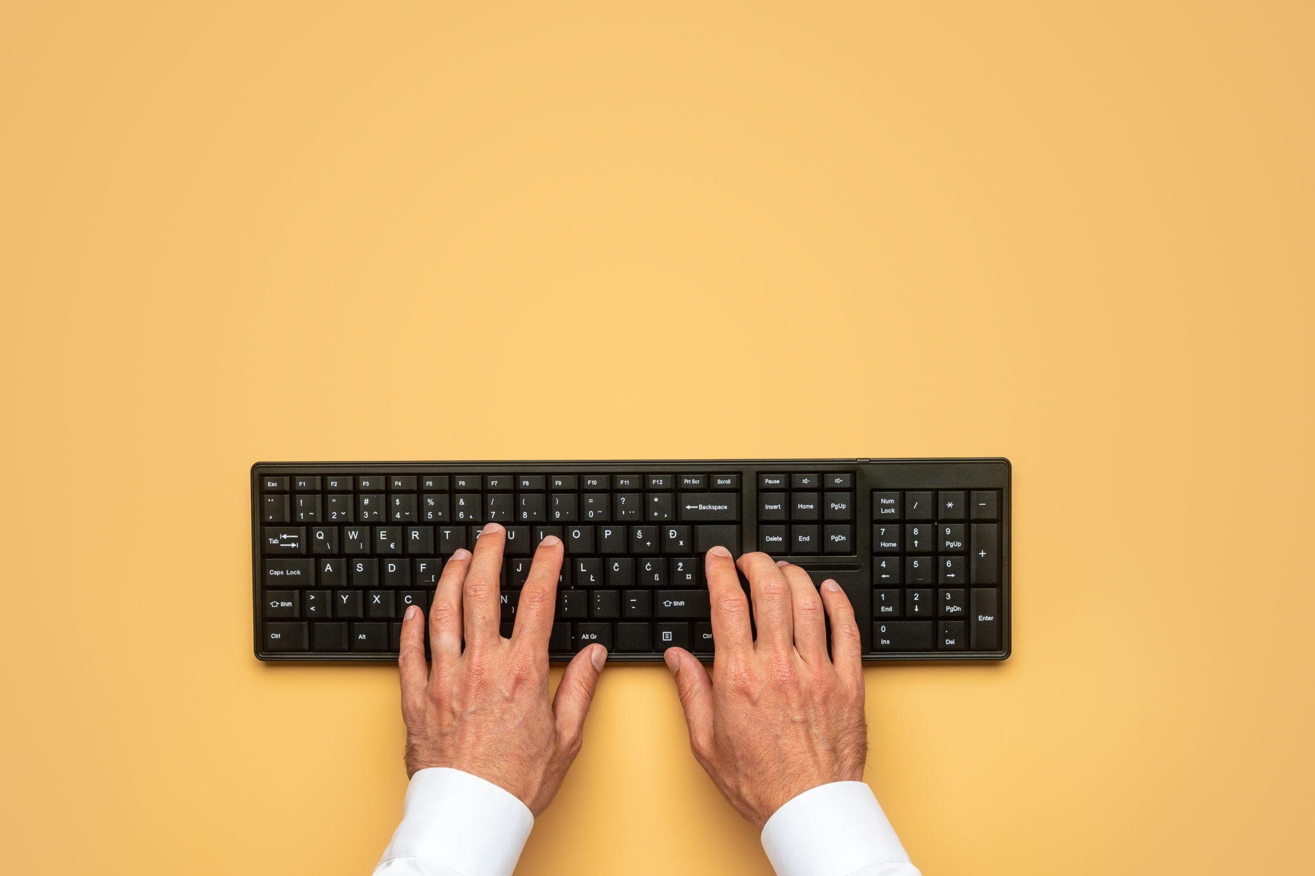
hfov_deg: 45.4
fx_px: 1570
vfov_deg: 31.2
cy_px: 402
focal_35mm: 43
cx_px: 628
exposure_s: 1/200
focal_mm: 35
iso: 100
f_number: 8
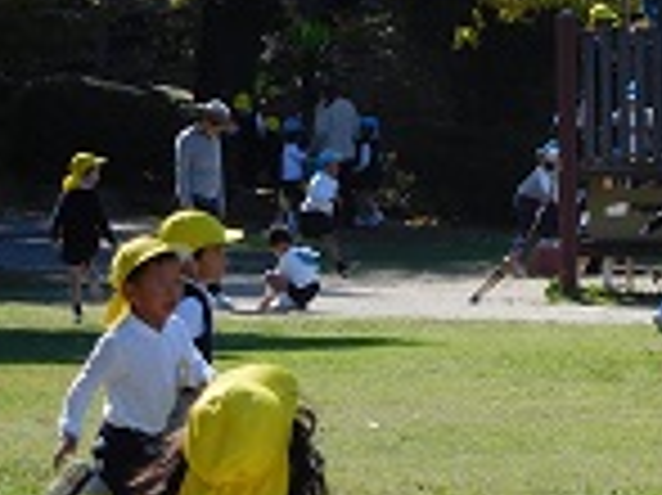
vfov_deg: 4.2
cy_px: 436
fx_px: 6726
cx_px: 822
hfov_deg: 5.6
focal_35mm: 352
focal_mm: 20
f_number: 4.9
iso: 125
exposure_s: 1/500
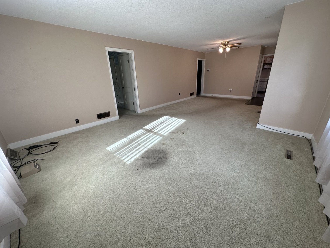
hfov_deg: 102.1
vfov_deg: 85.7
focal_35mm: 14
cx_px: 165
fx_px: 133
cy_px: 124
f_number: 2.2
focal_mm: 2.22
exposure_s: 1/120
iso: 80
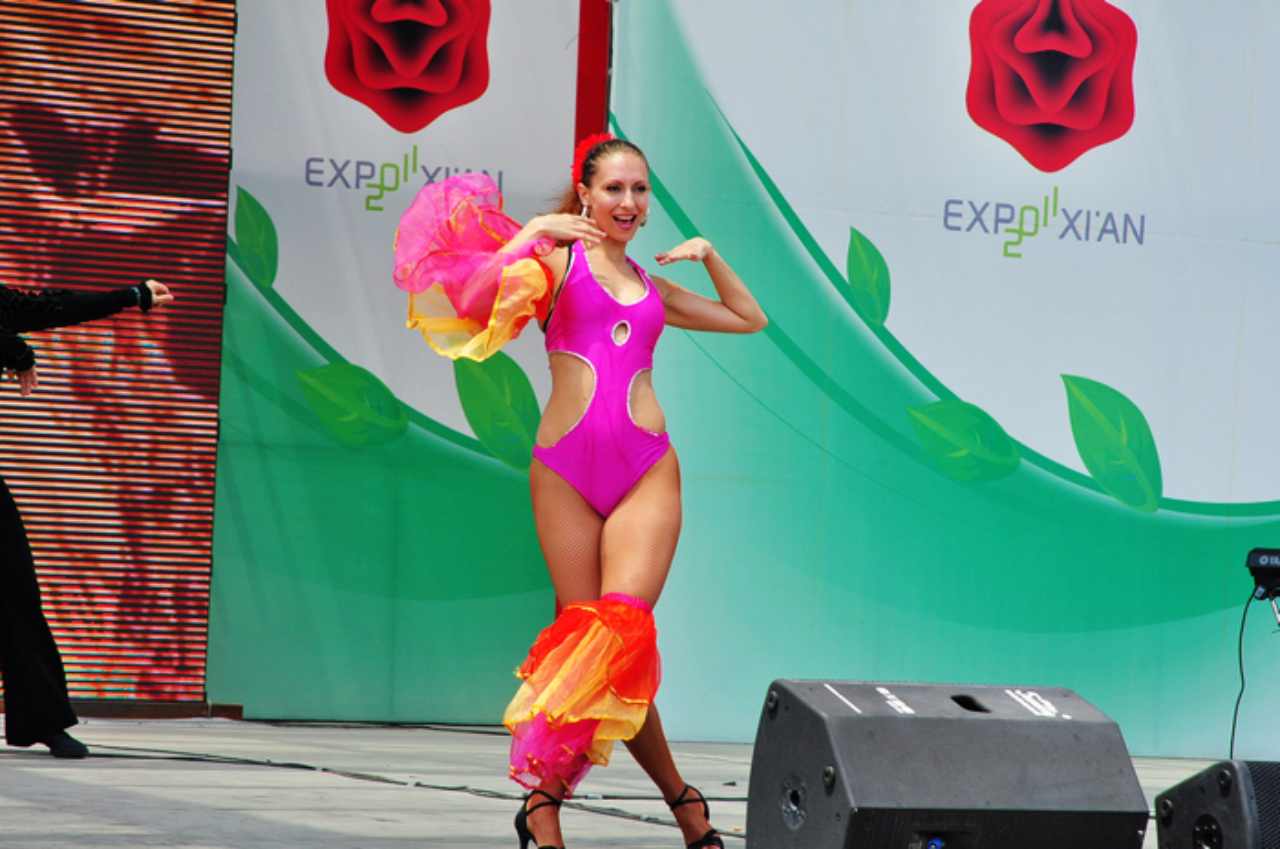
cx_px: 640
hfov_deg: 17.1
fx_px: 4259
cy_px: 424
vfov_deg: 11.4
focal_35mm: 120
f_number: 8
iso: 200
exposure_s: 1/320
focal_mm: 80
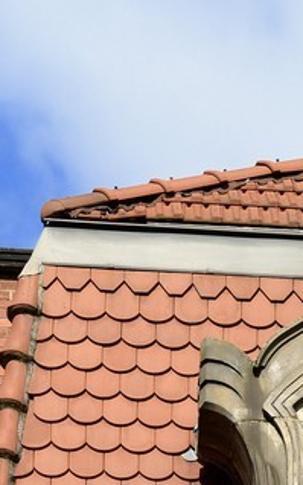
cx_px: 424
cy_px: 1113
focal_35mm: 256
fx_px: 3379
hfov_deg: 5.1
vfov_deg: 7.7
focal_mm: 50
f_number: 11
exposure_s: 1/250
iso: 200
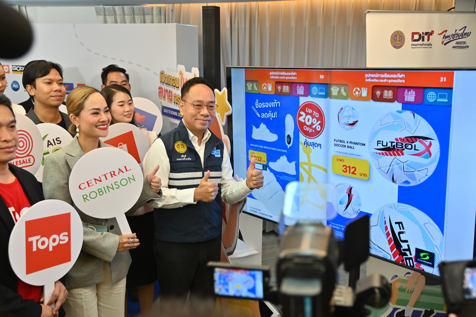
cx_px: 238
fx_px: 502
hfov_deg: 50.7
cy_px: 158
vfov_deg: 35.0
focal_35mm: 38
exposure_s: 1/125
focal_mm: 38
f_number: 5
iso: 1250
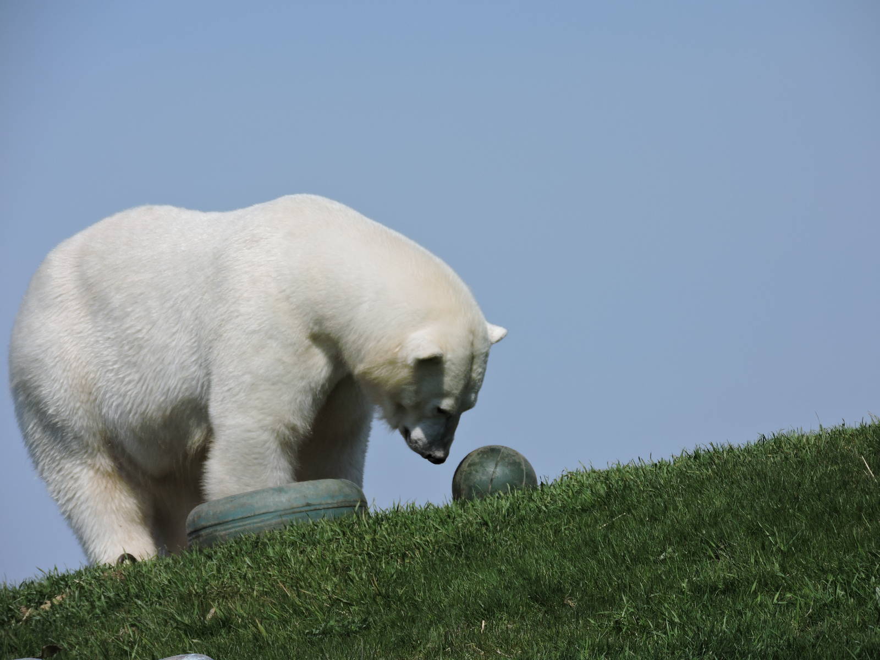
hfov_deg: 6.1
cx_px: 440
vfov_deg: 4.6
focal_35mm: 325
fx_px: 8262
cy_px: 330
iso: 100
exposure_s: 1/1000
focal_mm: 58
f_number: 4.8
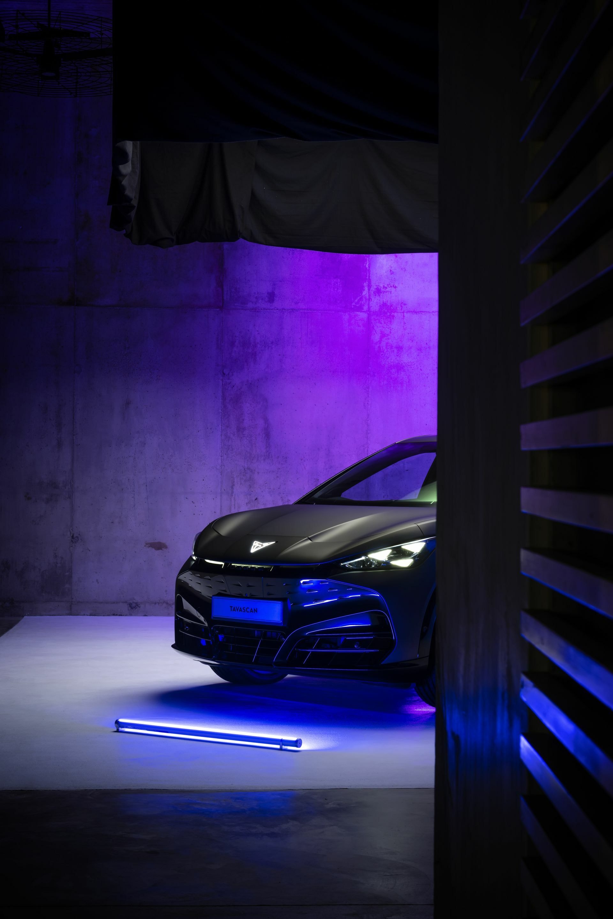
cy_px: 460
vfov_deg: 32.4
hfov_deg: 21.9
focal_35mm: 62
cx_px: 306
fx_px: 1583
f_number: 14
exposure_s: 5
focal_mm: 62
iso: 100
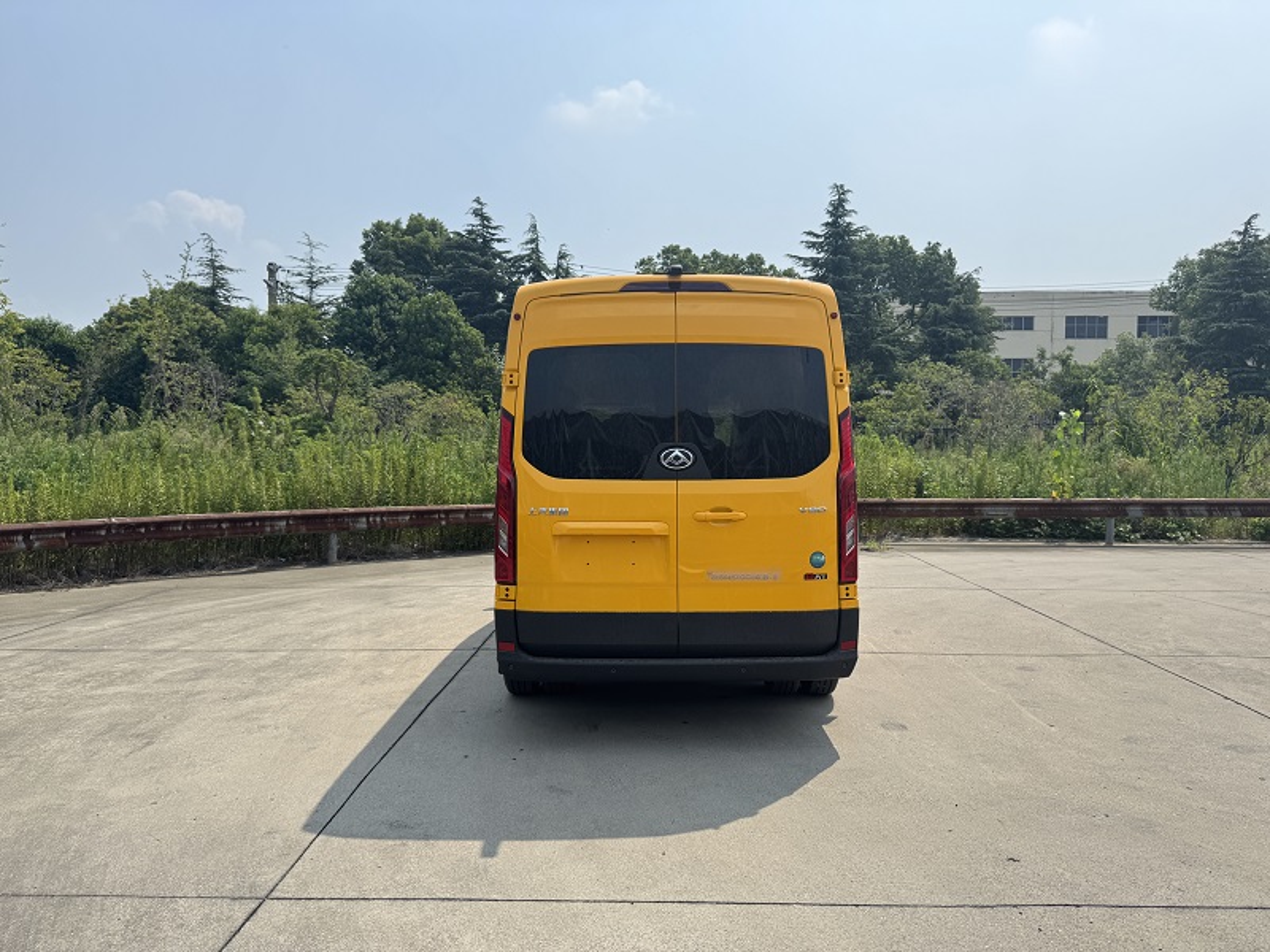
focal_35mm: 24
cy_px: 476
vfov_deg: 56.8
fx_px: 881
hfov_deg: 71.6
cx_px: 635
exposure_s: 1/4608
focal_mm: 6.76
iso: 80
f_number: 1.78
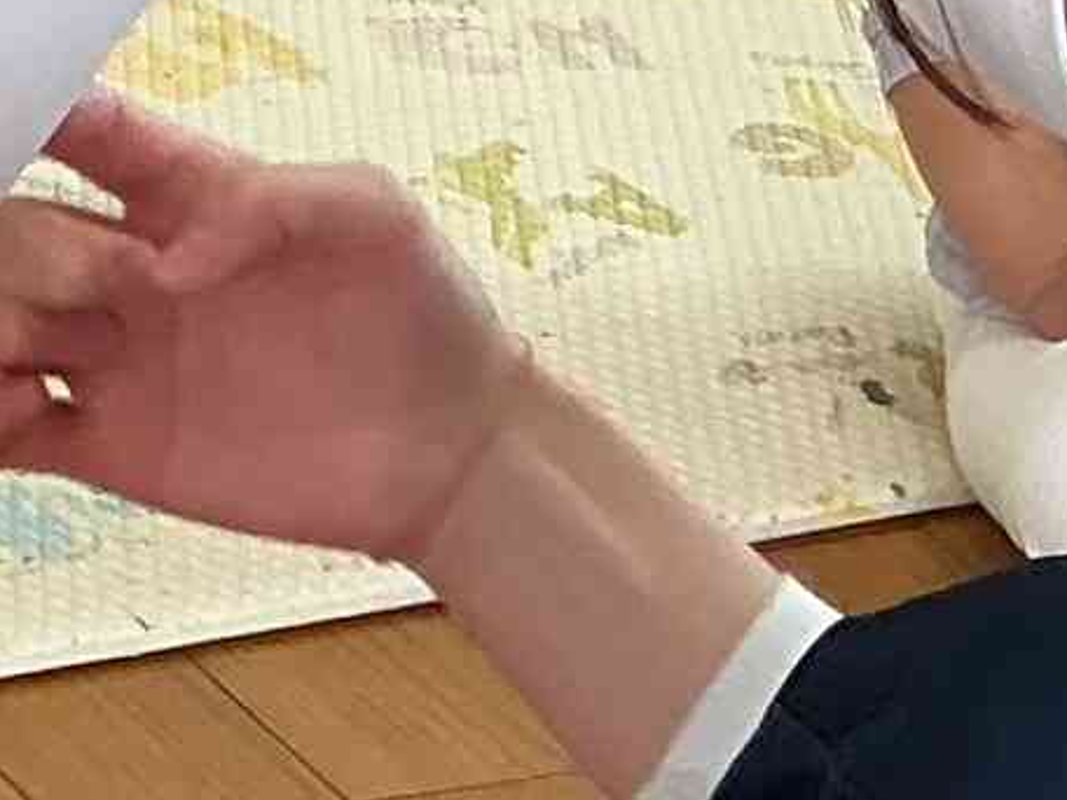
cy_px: 412
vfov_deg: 7.2
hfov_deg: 8.2
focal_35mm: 205
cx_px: -2146
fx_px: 6319
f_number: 1.8
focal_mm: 3
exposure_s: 1/120
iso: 40
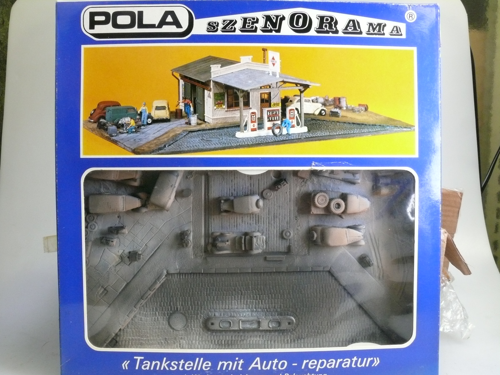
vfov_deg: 40.7
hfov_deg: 52.6
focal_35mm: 35
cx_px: 250
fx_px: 506
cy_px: 188
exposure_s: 1/15
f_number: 9
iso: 400
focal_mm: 7.4
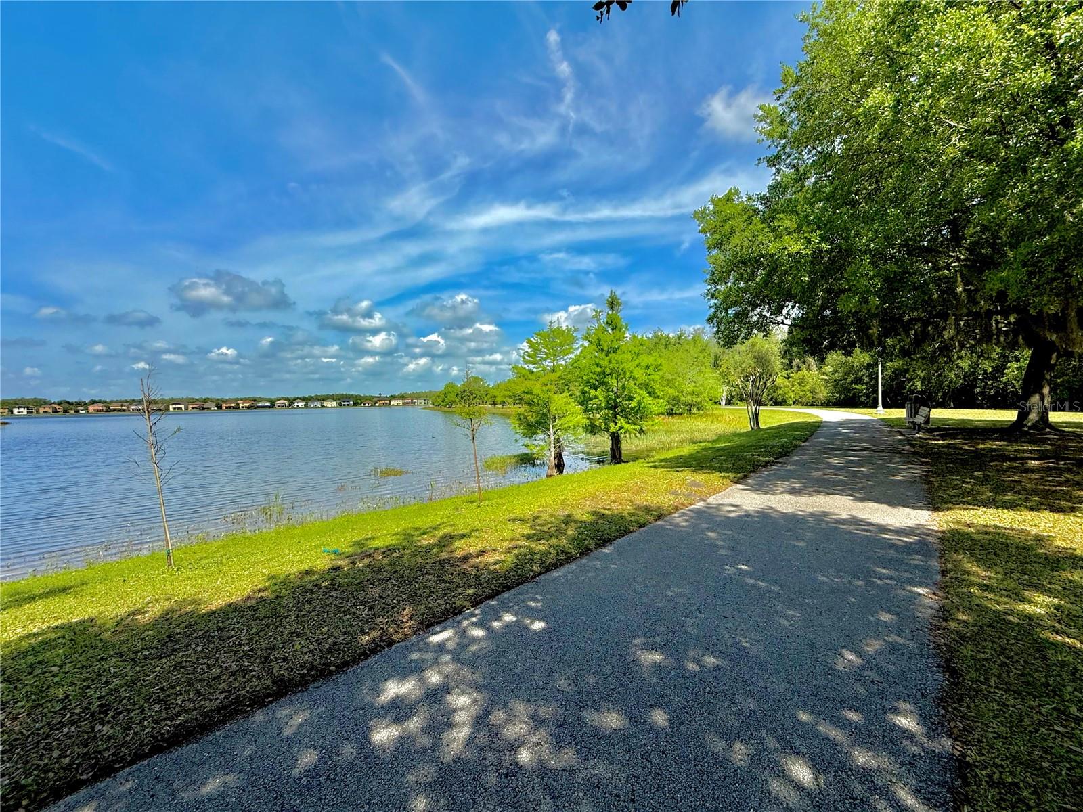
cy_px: 406
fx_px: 438
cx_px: 542
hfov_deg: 102.1
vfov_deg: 85.7
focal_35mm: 14
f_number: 2.2
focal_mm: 2.22
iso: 50
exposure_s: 1/2611
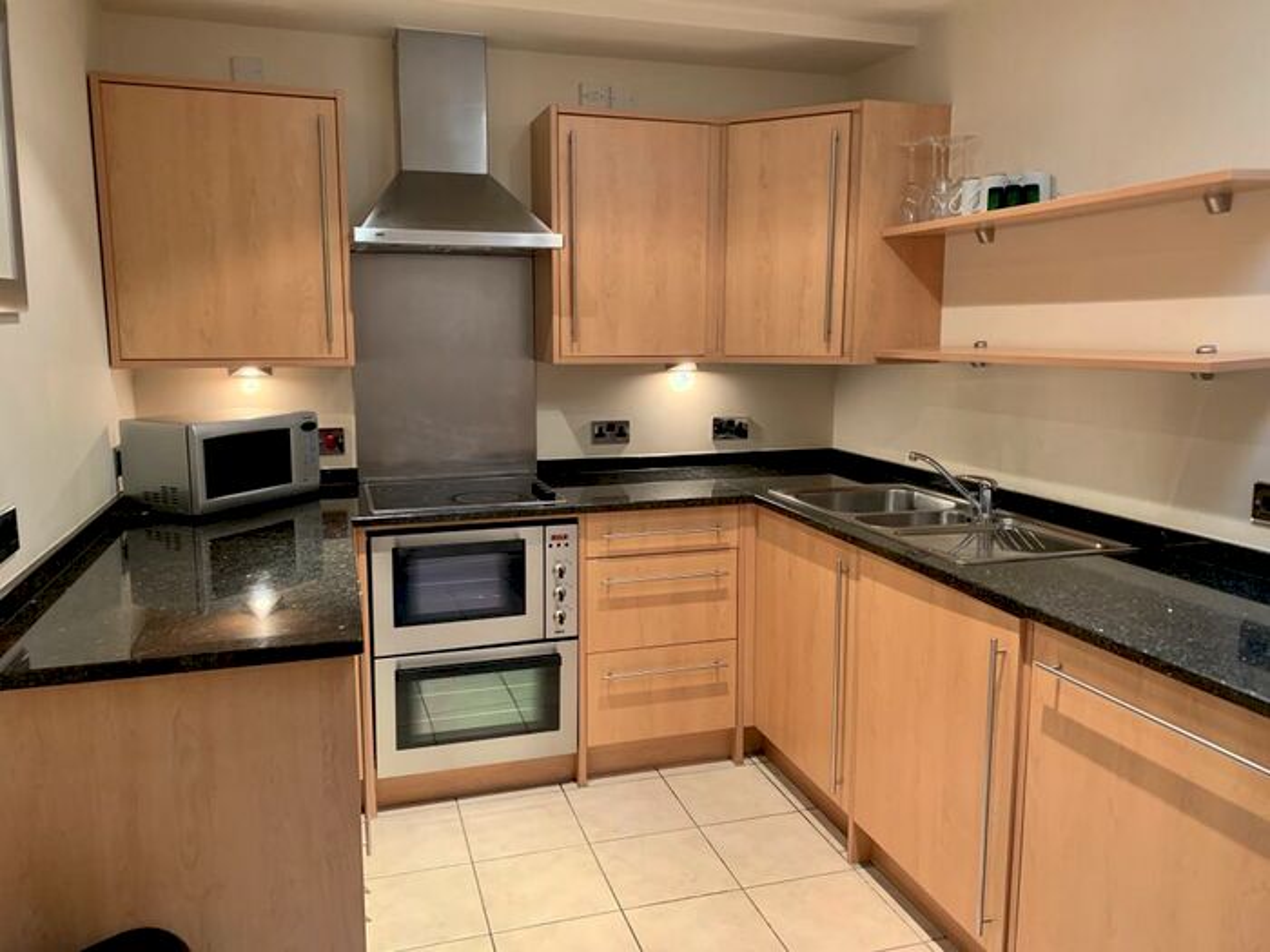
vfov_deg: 53.1
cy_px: 476
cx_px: 635
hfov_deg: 67.3
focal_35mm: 26
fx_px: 954
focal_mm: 4.25
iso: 250
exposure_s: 1/50
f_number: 1.8
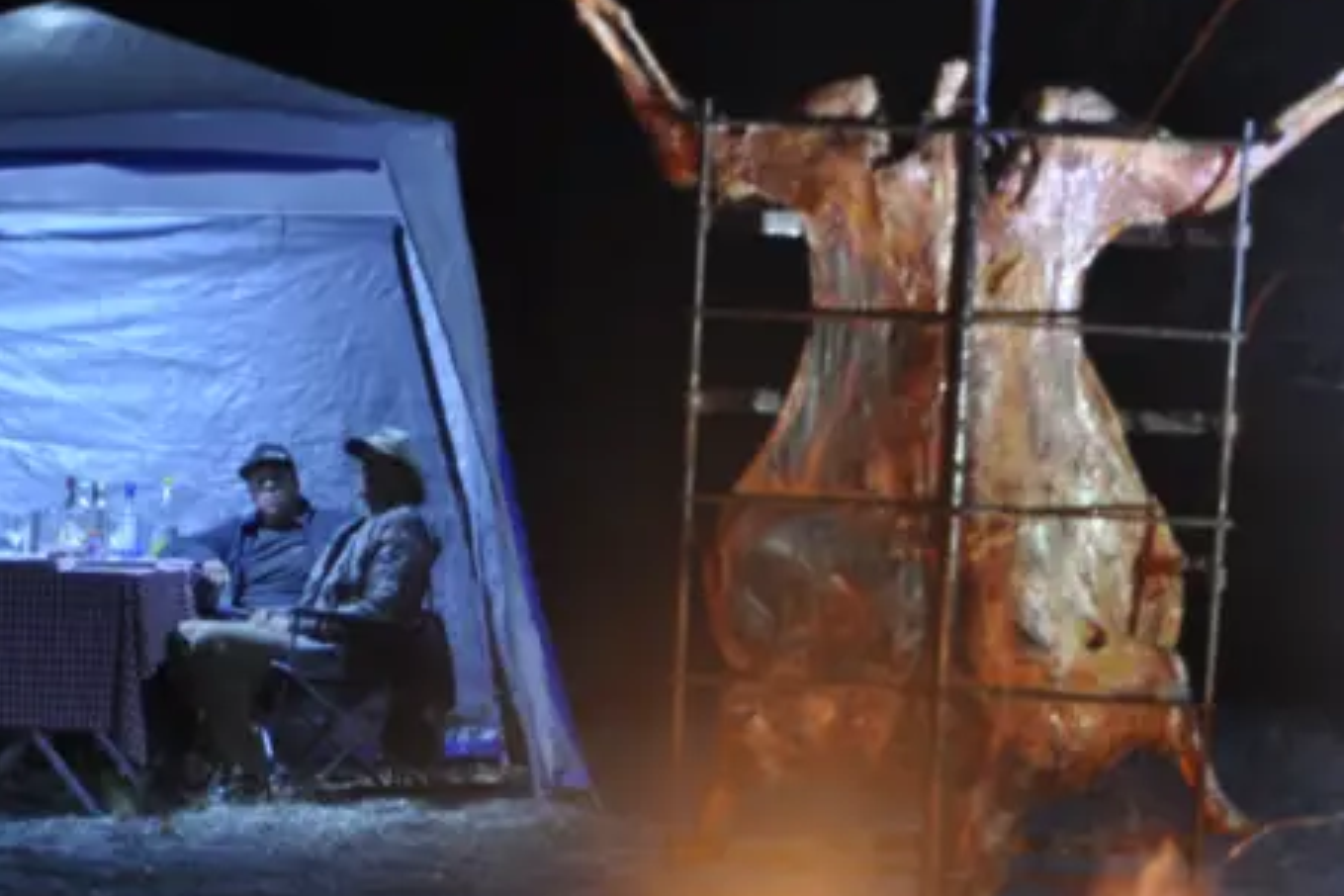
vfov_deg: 15.5
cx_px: 279
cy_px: 584
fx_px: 3285
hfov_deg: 22.8
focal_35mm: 88
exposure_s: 2.5
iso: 400
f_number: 7.1
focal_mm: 26
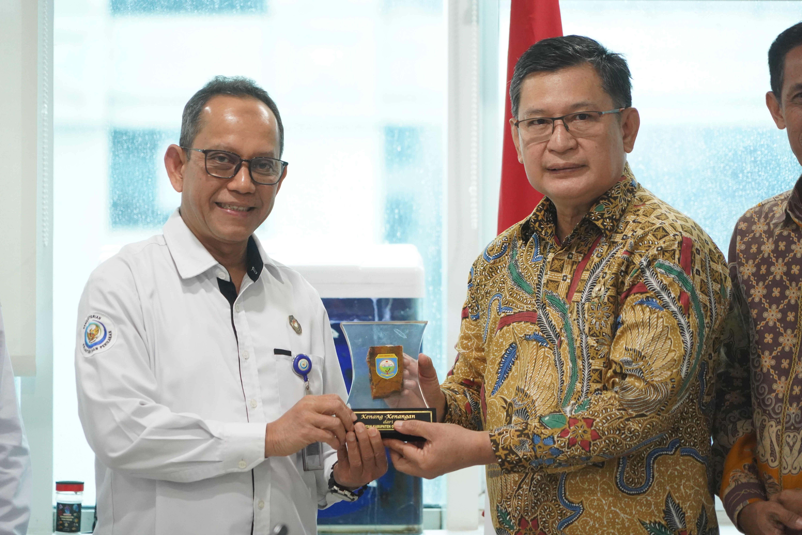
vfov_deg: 6.0
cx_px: 401
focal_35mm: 230
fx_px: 5123
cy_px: 268
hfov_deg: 9.0
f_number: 6.3
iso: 6400
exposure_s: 1/160
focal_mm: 230
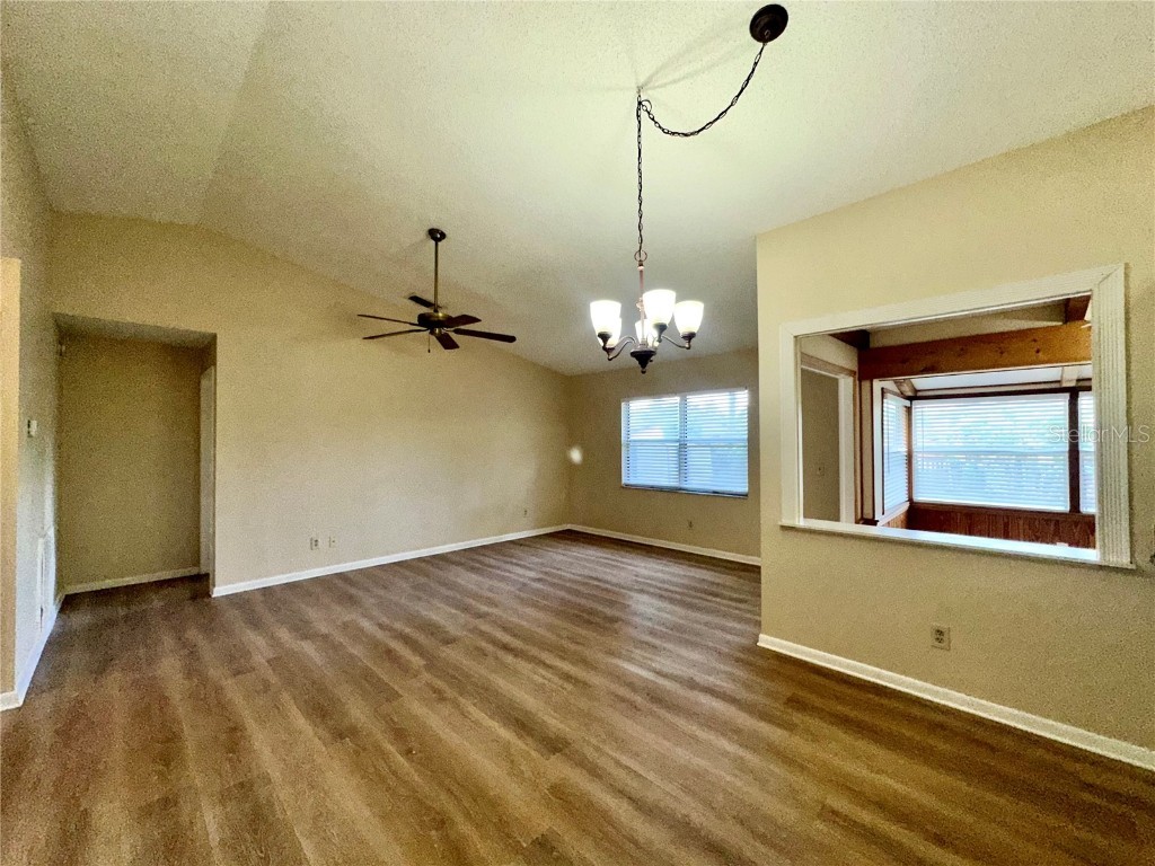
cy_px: 433
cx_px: 578
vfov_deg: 85.7
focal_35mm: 14
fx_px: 467
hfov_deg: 102.1
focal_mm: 2.22
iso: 80
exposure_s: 1/122
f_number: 2.2
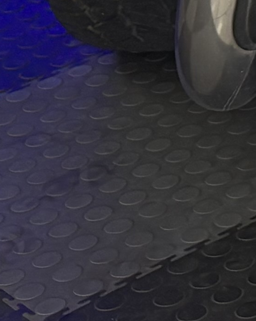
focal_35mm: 209
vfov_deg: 8.1
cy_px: -572
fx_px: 1980
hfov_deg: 6.6
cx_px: 795
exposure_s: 1/100
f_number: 1.6
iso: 64
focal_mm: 5.96
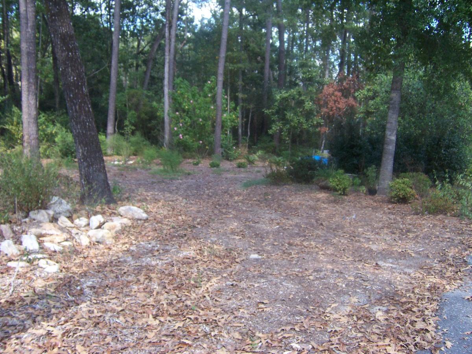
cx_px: 236
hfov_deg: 55.4
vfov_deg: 42.9
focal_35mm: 33
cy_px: 177
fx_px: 450
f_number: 3.4
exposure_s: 1/90
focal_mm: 5.5
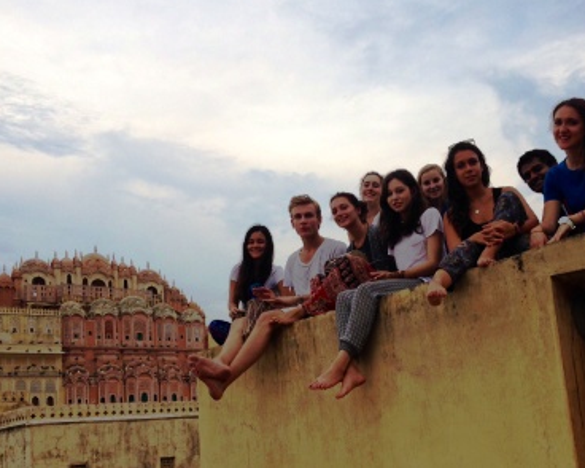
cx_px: 316
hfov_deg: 51.5
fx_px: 606
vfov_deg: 42.2
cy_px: 232
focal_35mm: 35
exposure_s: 1/227
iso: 50
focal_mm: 4.12
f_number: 2.4
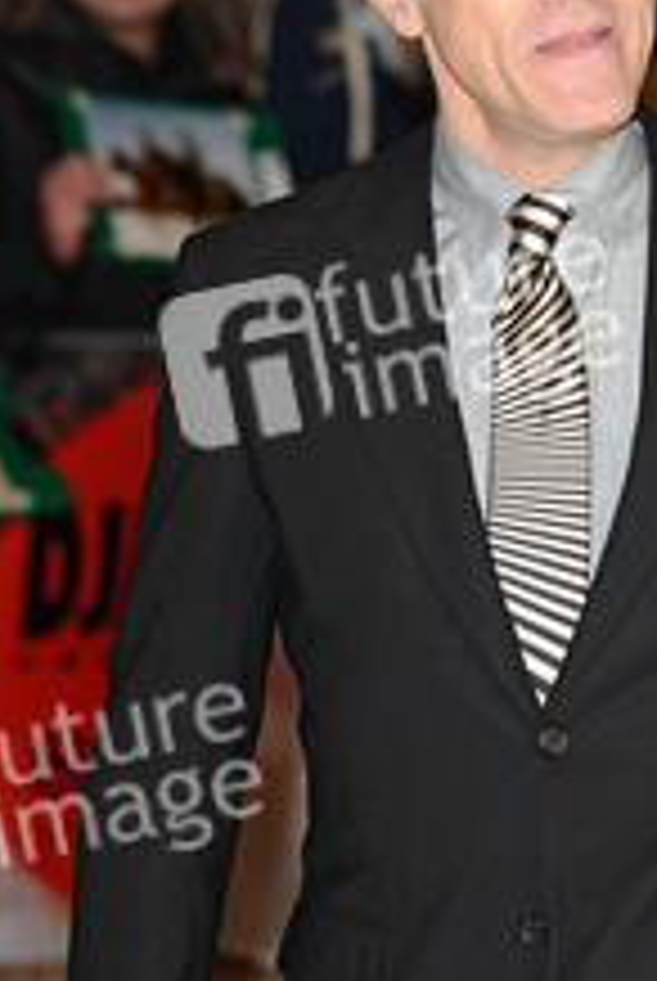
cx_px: 524
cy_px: 567
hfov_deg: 5.0
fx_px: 7504
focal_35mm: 275
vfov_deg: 7.5
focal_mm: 100
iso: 320
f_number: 4
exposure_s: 1/200
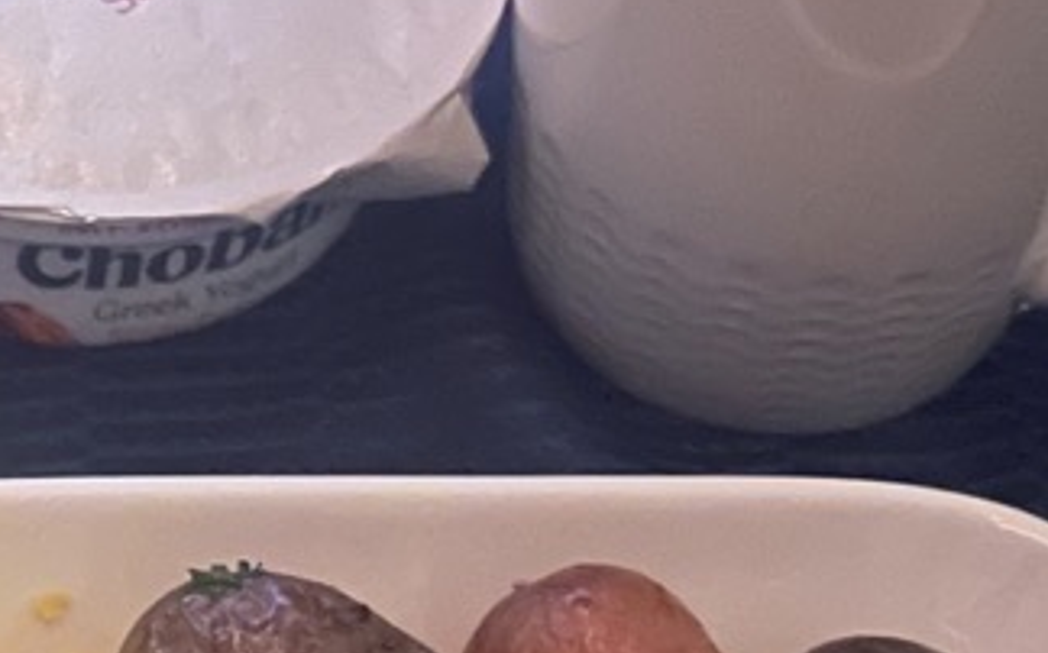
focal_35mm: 109
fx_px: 3111
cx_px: -188
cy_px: 731
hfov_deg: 18.2
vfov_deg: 11.8
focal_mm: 5.1
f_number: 1.6
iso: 1000
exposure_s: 1/5
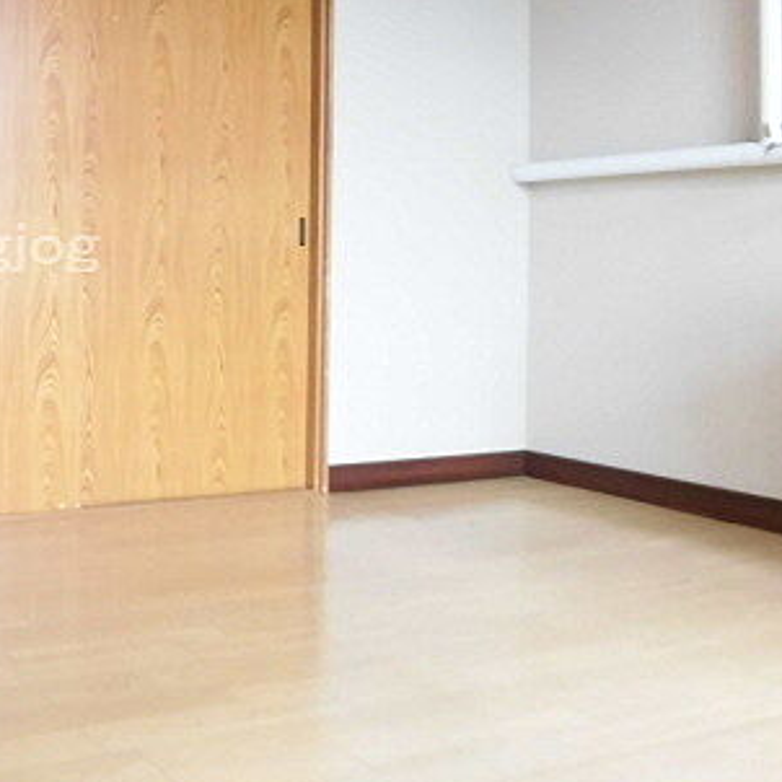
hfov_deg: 34.5
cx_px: 18
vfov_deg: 37.0
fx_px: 1150
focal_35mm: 45
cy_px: 241
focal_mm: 4.3
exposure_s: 1/50
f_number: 3.1
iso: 250
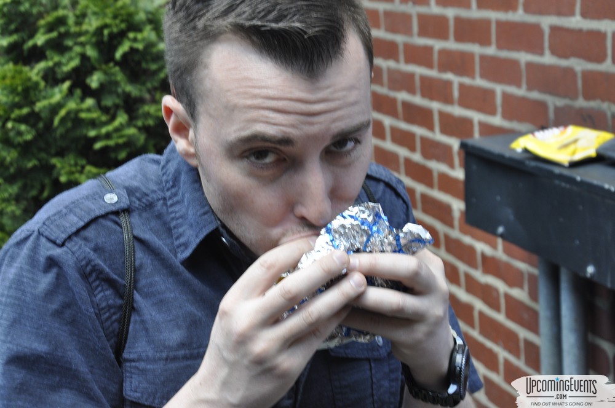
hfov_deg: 27.0
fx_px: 1280
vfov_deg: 18.1
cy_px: 204
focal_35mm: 75
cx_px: 308
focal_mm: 50
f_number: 10
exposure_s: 1/100
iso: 400
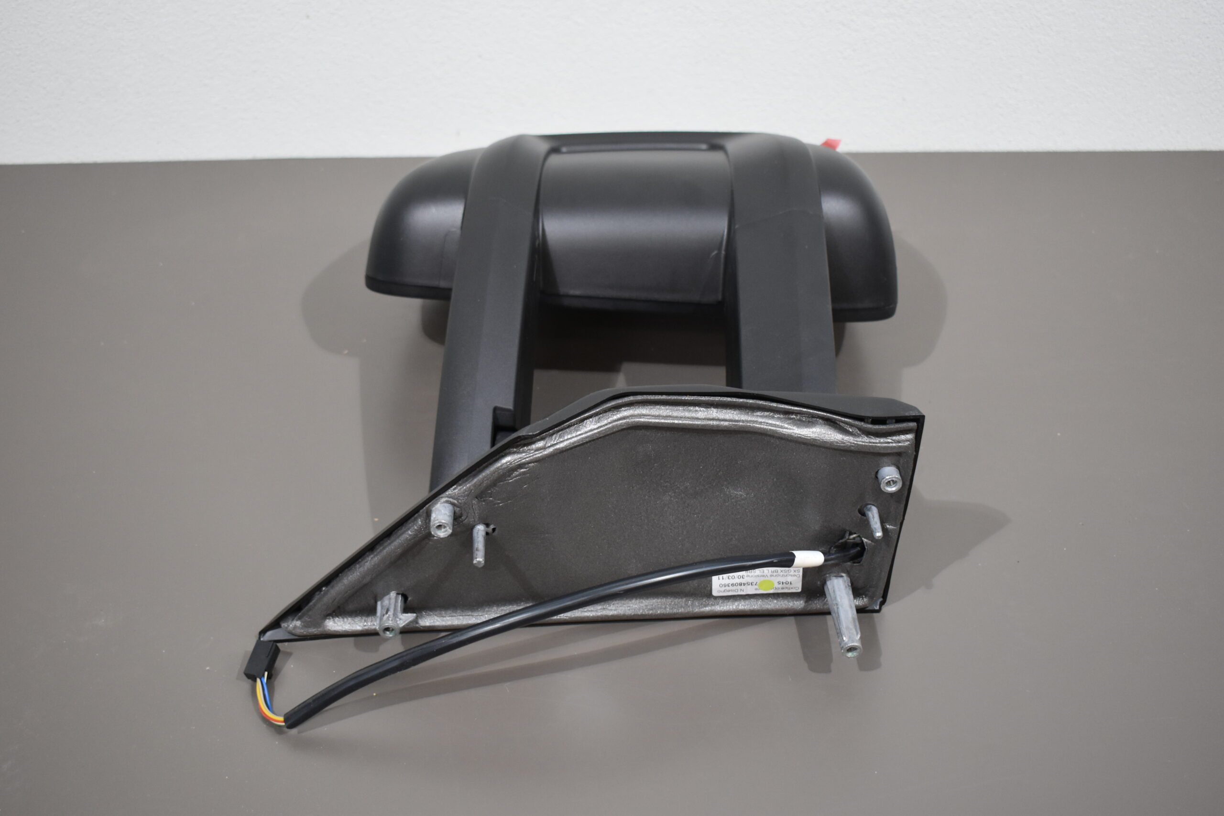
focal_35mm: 42
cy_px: 408
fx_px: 1428
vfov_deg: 31.9
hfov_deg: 46.4
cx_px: 612
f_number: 4.2
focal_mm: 28
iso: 900
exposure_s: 1/125
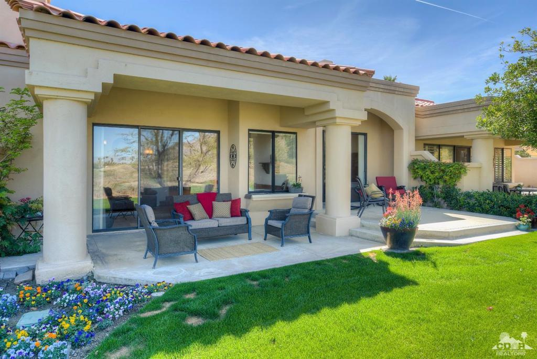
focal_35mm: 23
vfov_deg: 55.2
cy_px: 180
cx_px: 268
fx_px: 343
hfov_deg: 76.0
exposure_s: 1/100
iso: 100
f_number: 8
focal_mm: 23
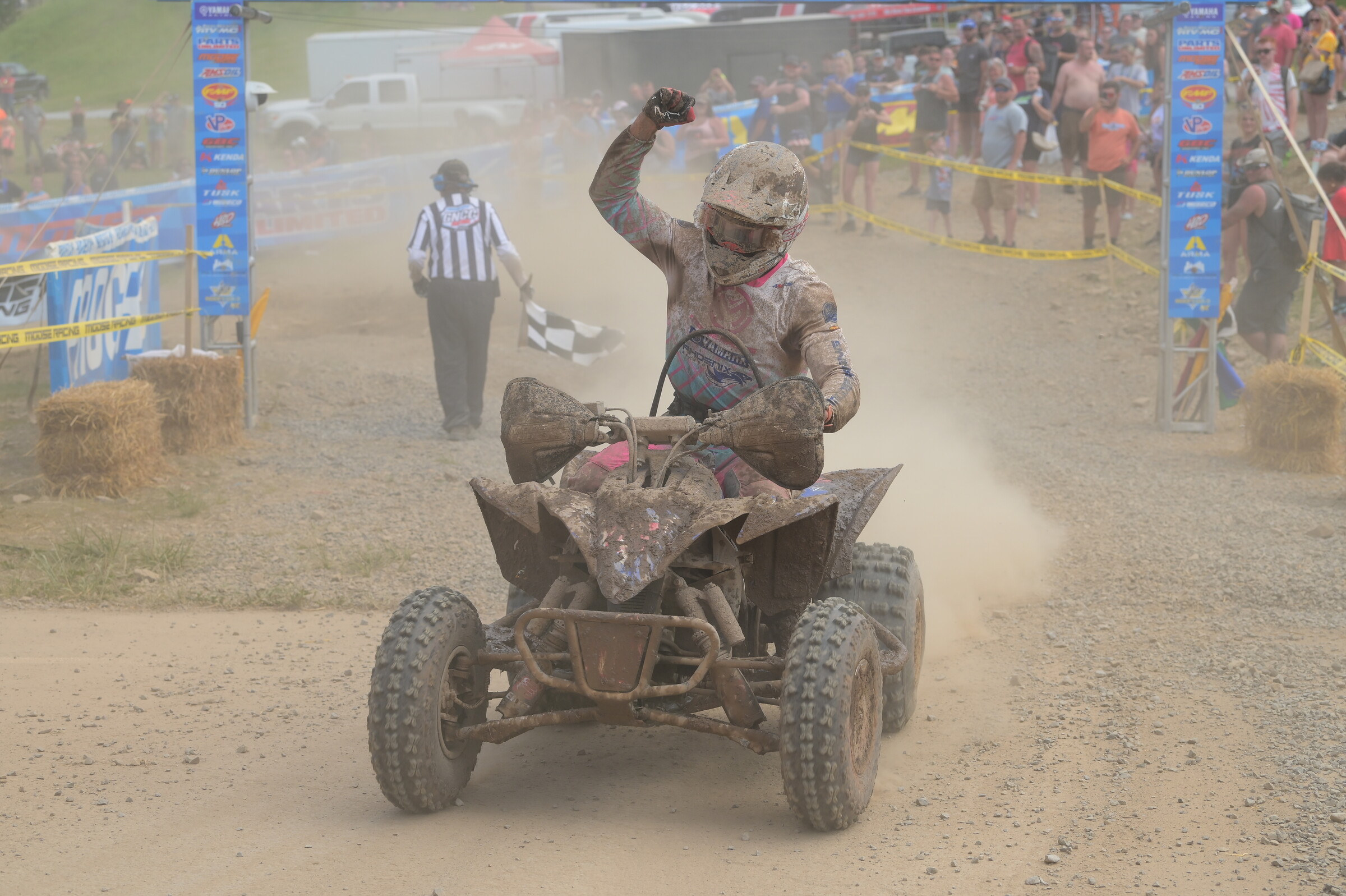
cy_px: 448
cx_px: 673
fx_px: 2914
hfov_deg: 26.0
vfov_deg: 17.5
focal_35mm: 78
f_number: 5.6
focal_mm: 78
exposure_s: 1/1000
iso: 360
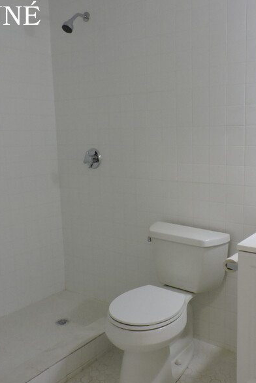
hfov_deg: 38.5
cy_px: 194
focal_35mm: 34
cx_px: 171
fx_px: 362
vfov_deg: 55.8
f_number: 6.6
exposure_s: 1/15
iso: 400
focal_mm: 4.3
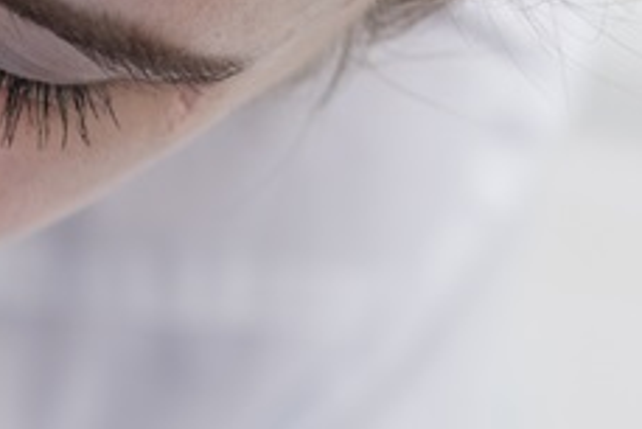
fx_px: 6228
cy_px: 803
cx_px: -1001
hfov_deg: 5.6
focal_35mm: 349
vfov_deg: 3.9
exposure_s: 1/160
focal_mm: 50
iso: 160
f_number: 2.8
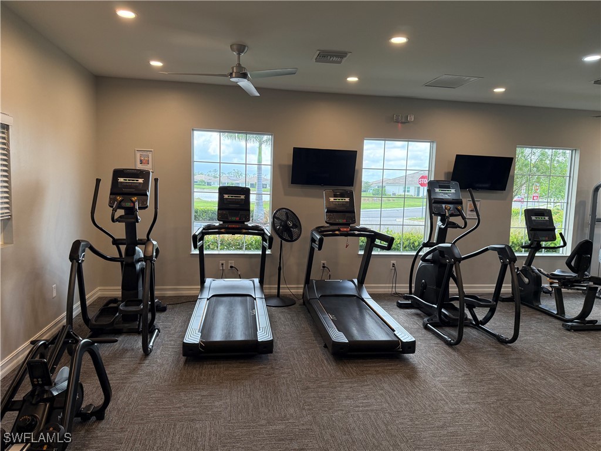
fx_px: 417
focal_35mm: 24
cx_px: 300
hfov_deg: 71.6
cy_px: 226
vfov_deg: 56.8
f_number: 1.78
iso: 200
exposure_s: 1/156
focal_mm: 6.76
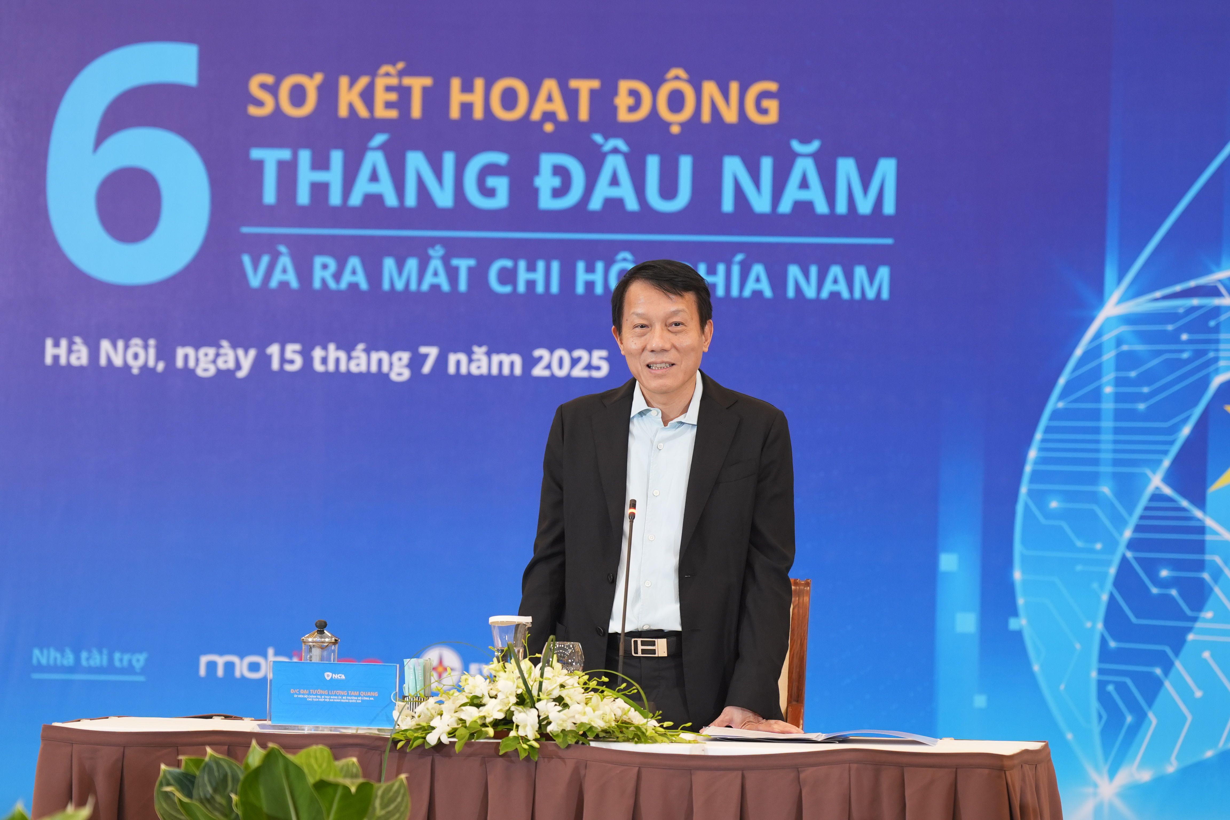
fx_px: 7379
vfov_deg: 6.4
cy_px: 410
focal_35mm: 216
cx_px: 615
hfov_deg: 9.5
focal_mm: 144
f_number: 2.8
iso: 800
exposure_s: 1/100
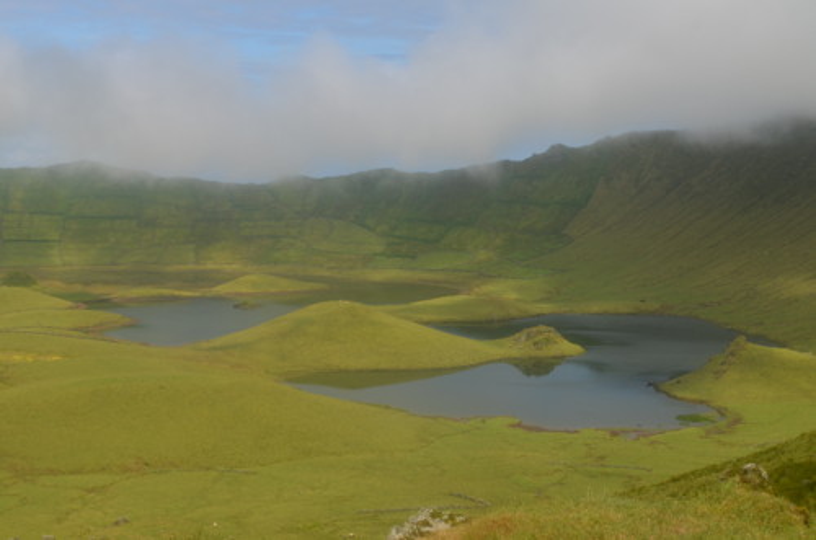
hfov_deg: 36.9
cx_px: 408
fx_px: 1221
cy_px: 270
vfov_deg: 24.9
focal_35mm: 54
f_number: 8
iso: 100
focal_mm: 36
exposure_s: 1/250
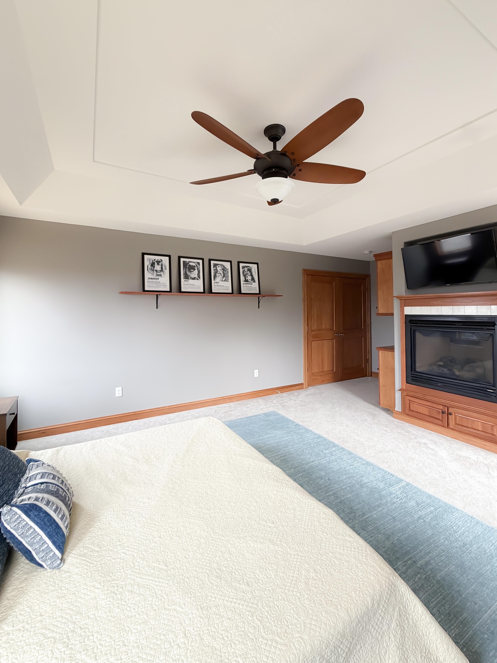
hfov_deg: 81.8
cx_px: 246
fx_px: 287
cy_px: 308
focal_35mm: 15
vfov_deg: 98.0
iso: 320
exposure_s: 1/120
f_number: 2.2
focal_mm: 2.22
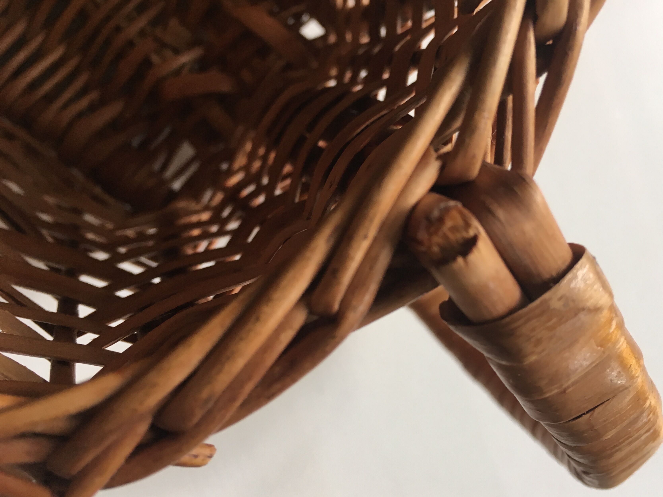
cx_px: 397
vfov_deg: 40.7
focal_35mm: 35
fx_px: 670
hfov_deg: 52.3
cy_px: 237
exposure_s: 1/33
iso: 64
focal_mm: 4.15
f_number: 2.2
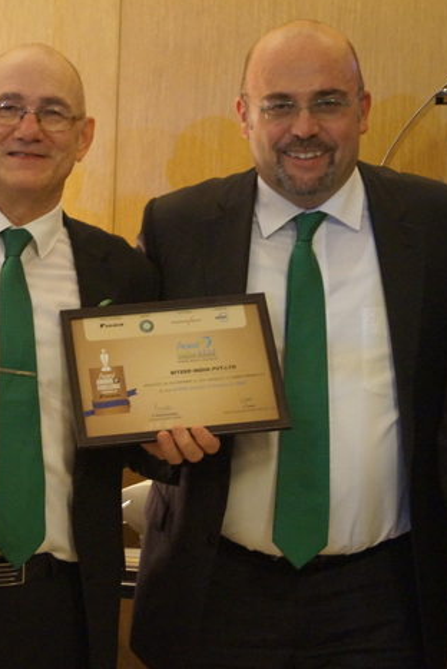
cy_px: 329
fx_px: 1521
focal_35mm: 82
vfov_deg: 24.8
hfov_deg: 16.5
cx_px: 26
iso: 3200
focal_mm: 35
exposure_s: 1/40
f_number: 5
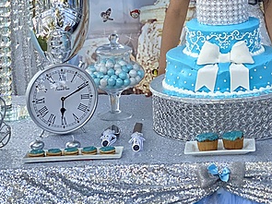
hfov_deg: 17.2
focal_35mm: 113
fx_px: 888
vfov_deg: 12.9
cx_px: 242
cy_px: -11
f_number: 2
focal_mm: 6
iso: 32
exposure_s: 1/122
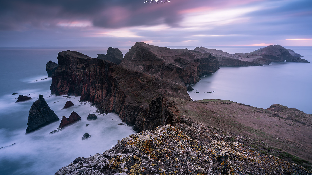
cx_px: 156
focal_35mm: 17
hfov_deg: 95.9
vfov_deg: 63.6
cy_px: 101
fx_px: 141
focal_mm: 16
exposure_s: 134
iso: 100
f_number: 11
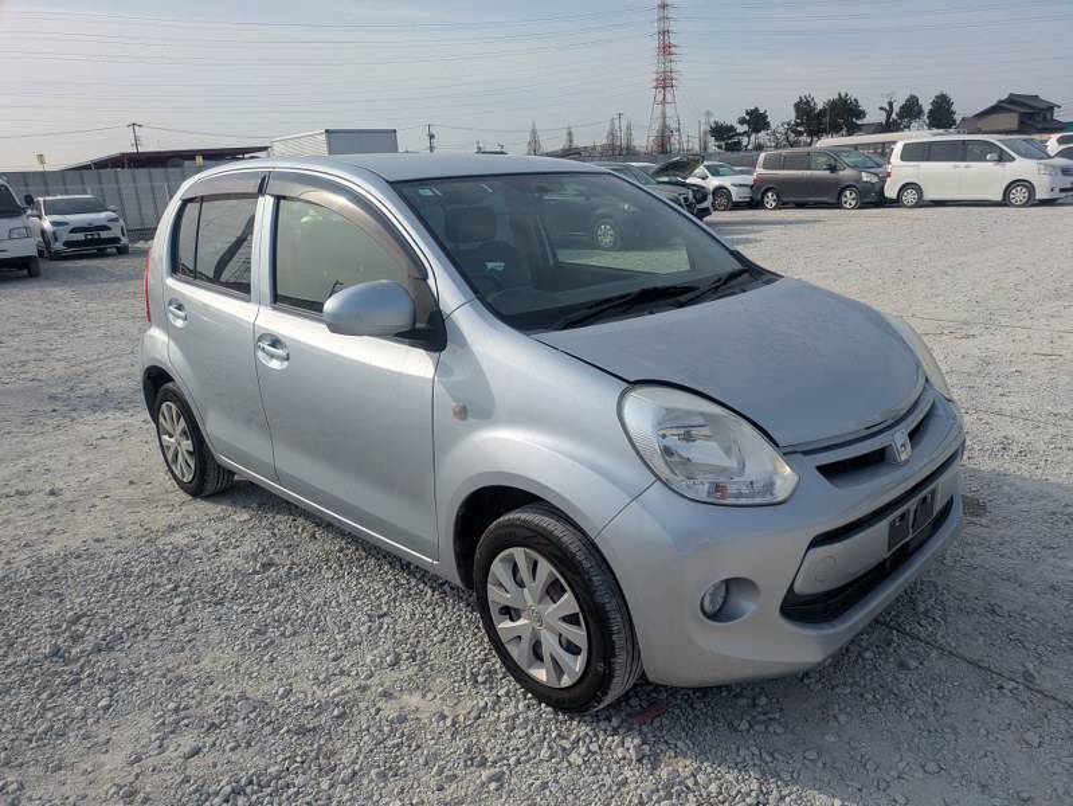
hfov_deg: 69.4
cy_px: 403
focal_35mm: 25
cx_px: 536
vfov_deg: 54.9
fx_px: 775
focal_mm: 5.43
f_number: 1.89
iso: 53
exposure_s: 1/4444
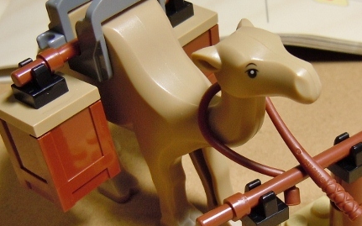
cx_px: 227
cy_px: 128
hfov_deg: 34.4
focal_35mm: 59
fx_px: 582
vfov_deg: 22.0
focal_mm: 5.4
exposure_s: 1/20
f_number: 3.5
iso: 200
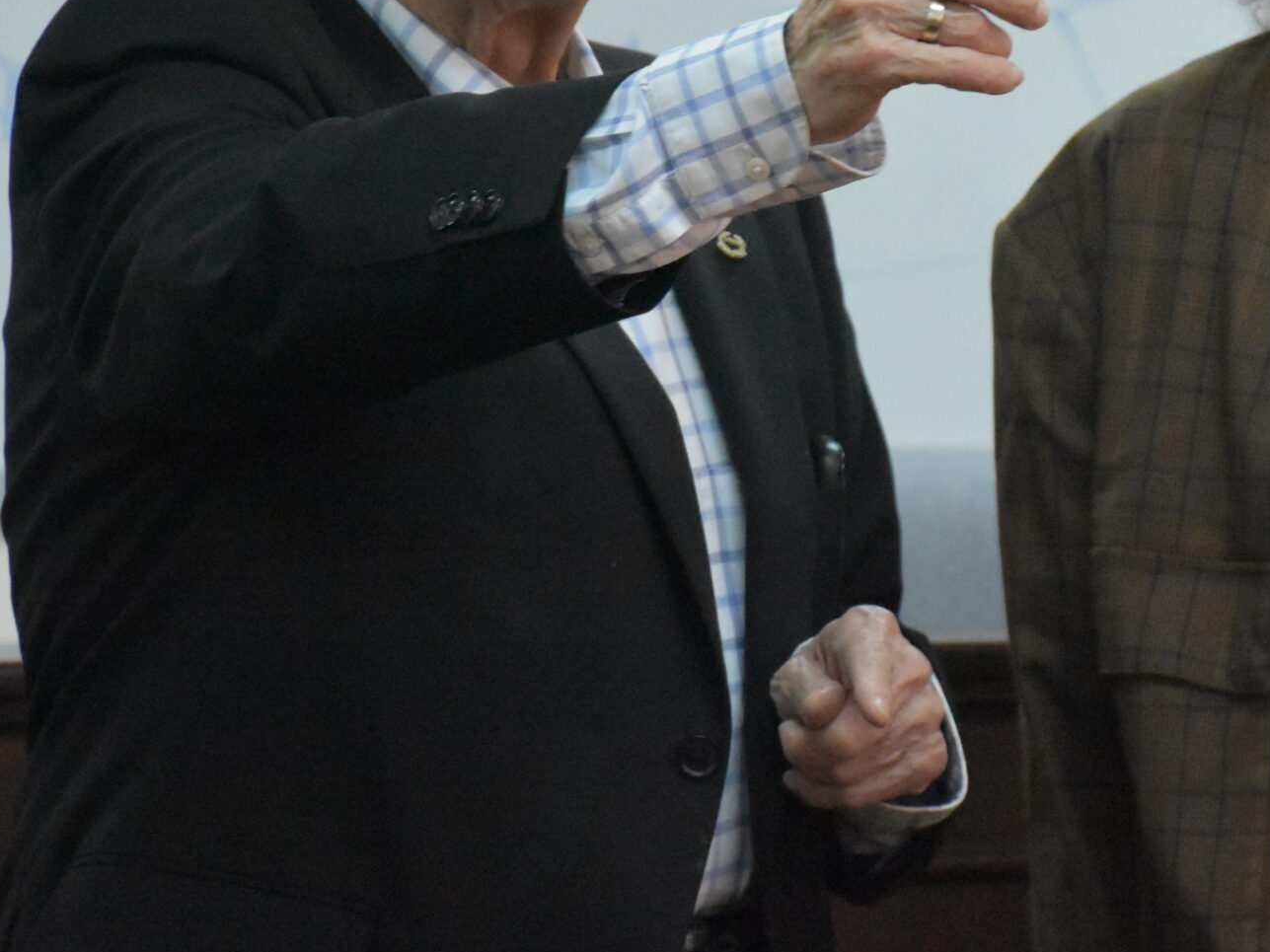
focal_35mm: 416
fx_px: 15259
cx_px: 805
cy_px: 183
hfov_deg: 4.8
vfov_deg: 3.6
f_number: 6
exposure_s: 1/250
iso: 8000
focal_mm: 145
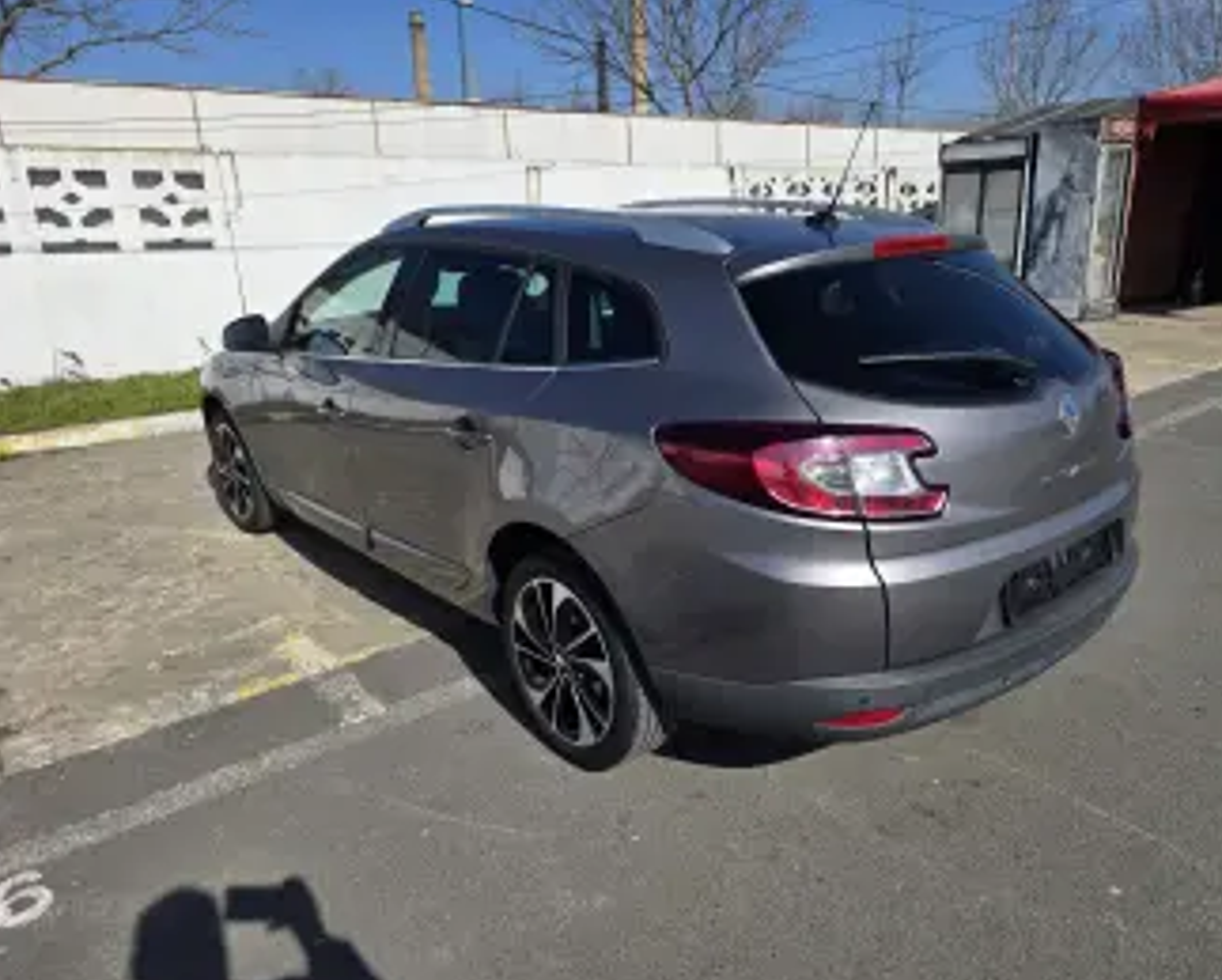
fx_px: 905
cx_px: 647
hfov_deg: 68.0
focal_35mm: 25
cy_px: 503
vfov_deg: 56.9
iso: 80
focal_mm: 6.3
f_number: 1.7
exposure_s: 1/7944
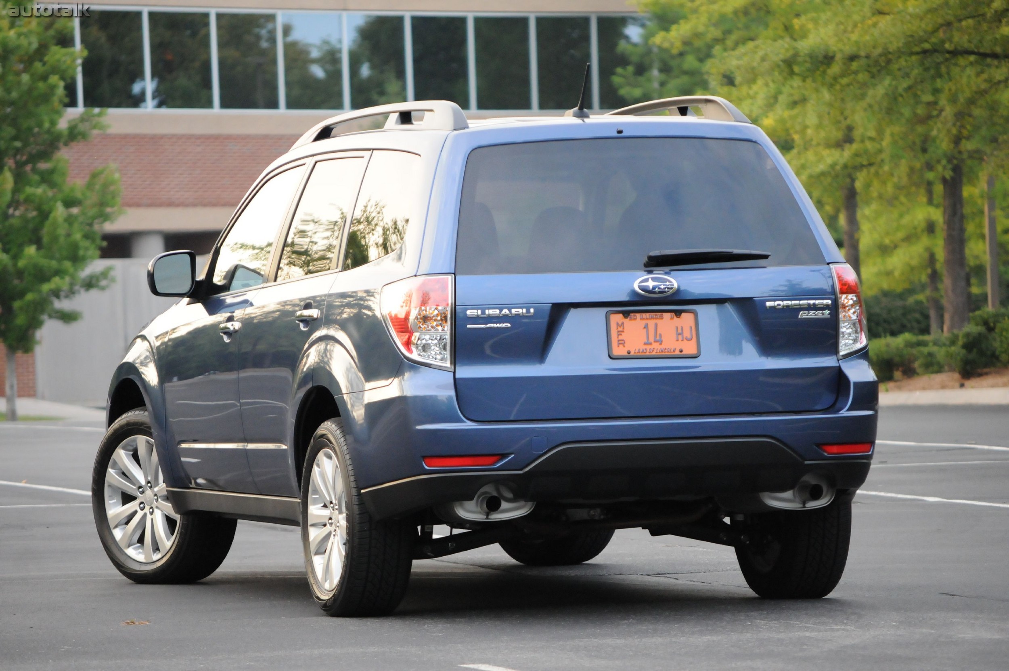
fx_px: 5669
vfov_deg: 6.8
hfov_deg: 10.2
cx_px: 504
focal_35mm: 202
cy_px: 336
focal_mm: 135
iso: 2000
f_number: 5.6
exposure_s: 1/320
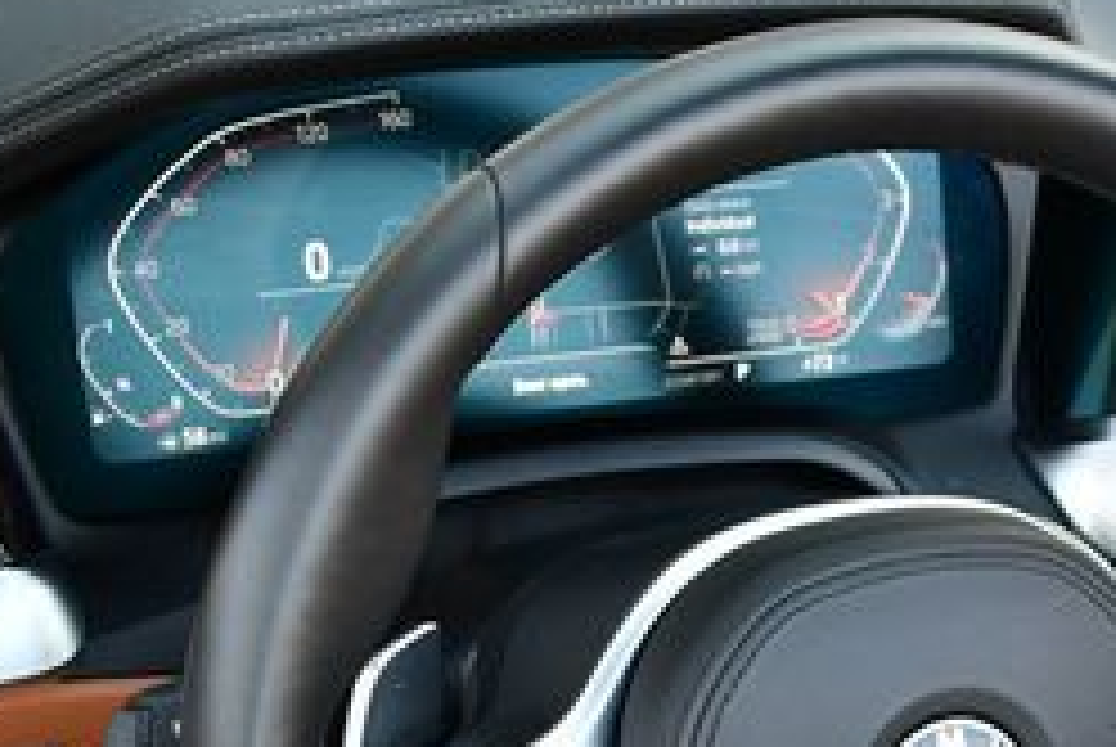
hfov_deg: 21.1
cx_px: 1120
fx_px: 2886
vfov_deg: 14.4
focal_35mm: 93
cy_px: 824
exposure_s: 1/250
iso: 560
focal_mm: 18
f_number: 3.5
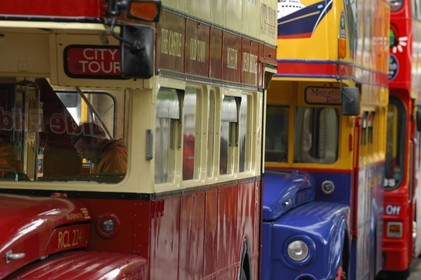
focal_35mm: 240
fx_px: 2804
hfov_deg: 8.6
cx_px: 210
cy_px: 140
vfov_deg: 5.7
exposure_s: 1/80
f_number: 4.5
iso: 125
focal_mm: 160
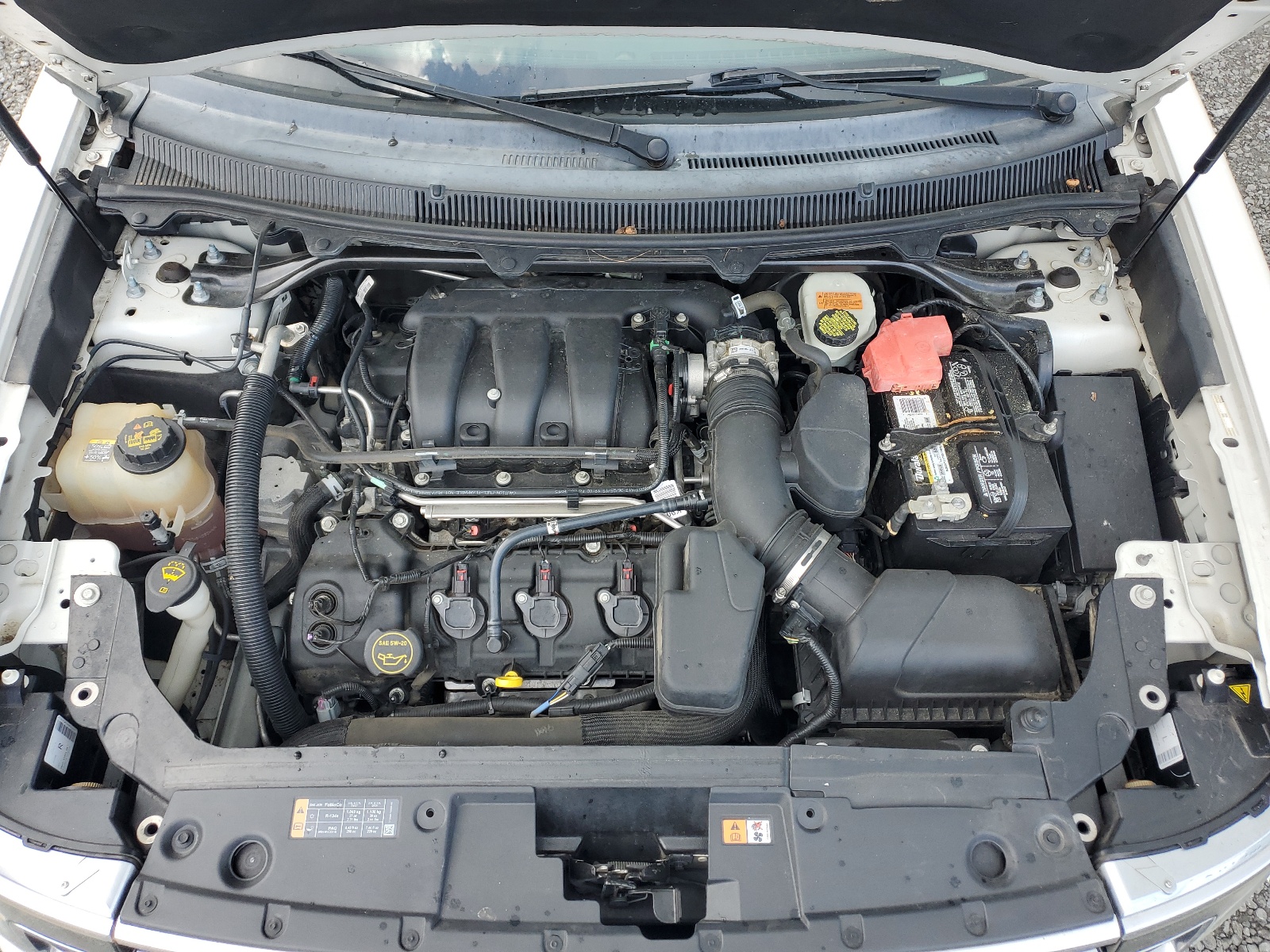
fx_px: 954
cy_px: 476
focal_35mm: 26
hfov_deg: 67.3
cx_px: 635
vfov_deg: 53.1
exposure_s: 1/385
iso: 50
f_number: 1.5
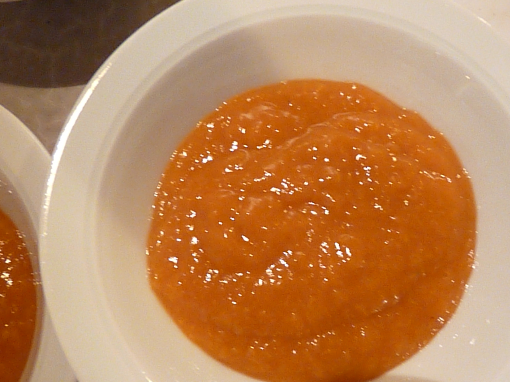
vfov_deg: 42.7
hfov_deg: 55.2
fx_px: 486
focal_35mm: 33
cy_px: 230
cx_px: 284
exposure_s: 1/30
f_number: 2.8
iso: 1600
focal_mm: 4.8
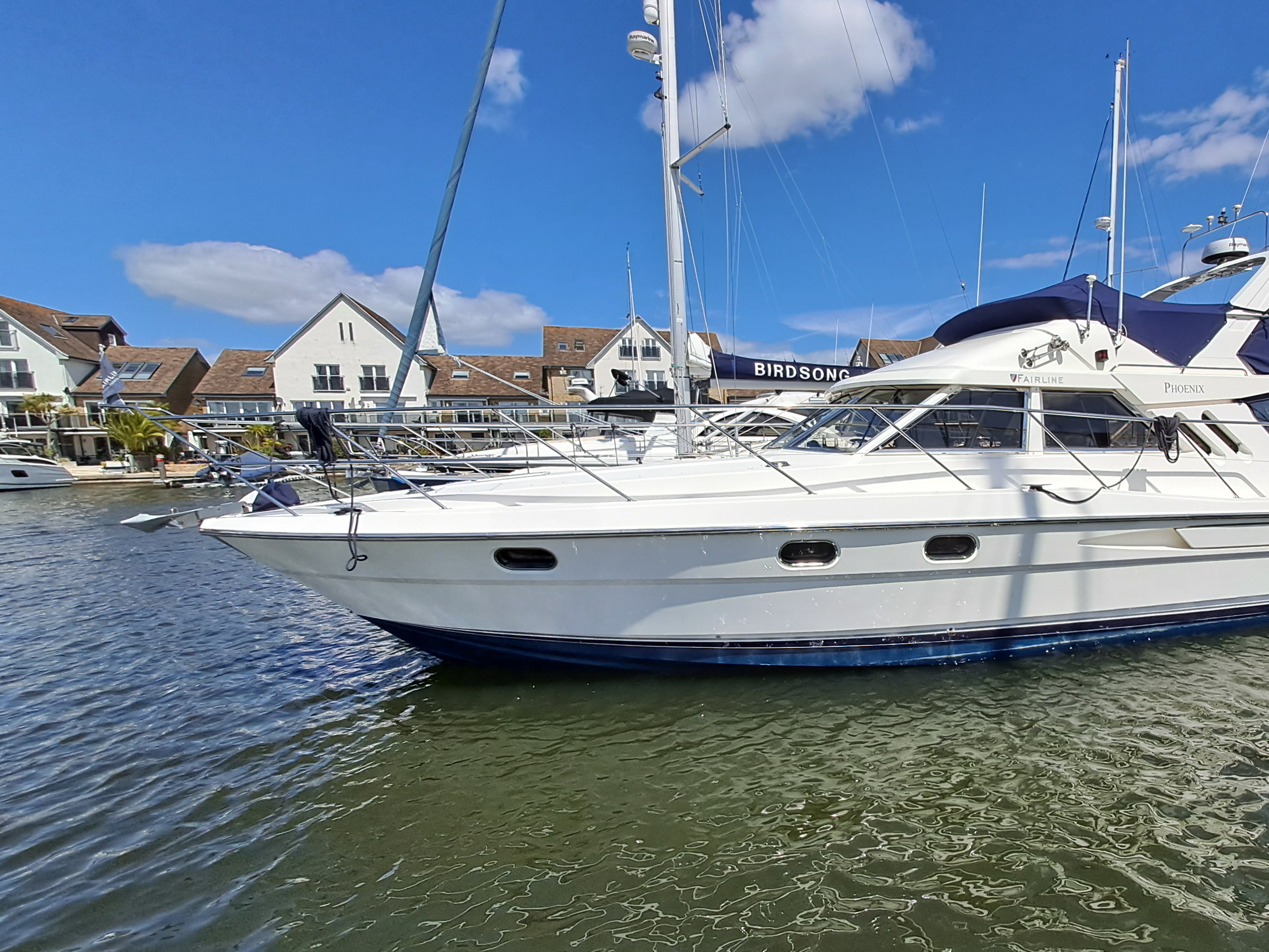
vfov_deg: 74.6
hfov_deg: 88.4
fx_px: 623
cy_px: 516
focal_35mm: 17
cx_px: 826
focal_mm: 1.42
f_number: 2.2
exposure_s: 1/3226
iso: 40
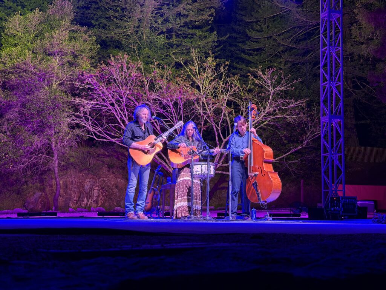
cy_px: 145
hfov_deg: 39.7
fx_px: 535
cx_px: 193
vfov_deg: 30.3
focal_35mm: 48
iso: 320
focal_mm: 6.76
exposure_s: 1/40
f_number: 1.78
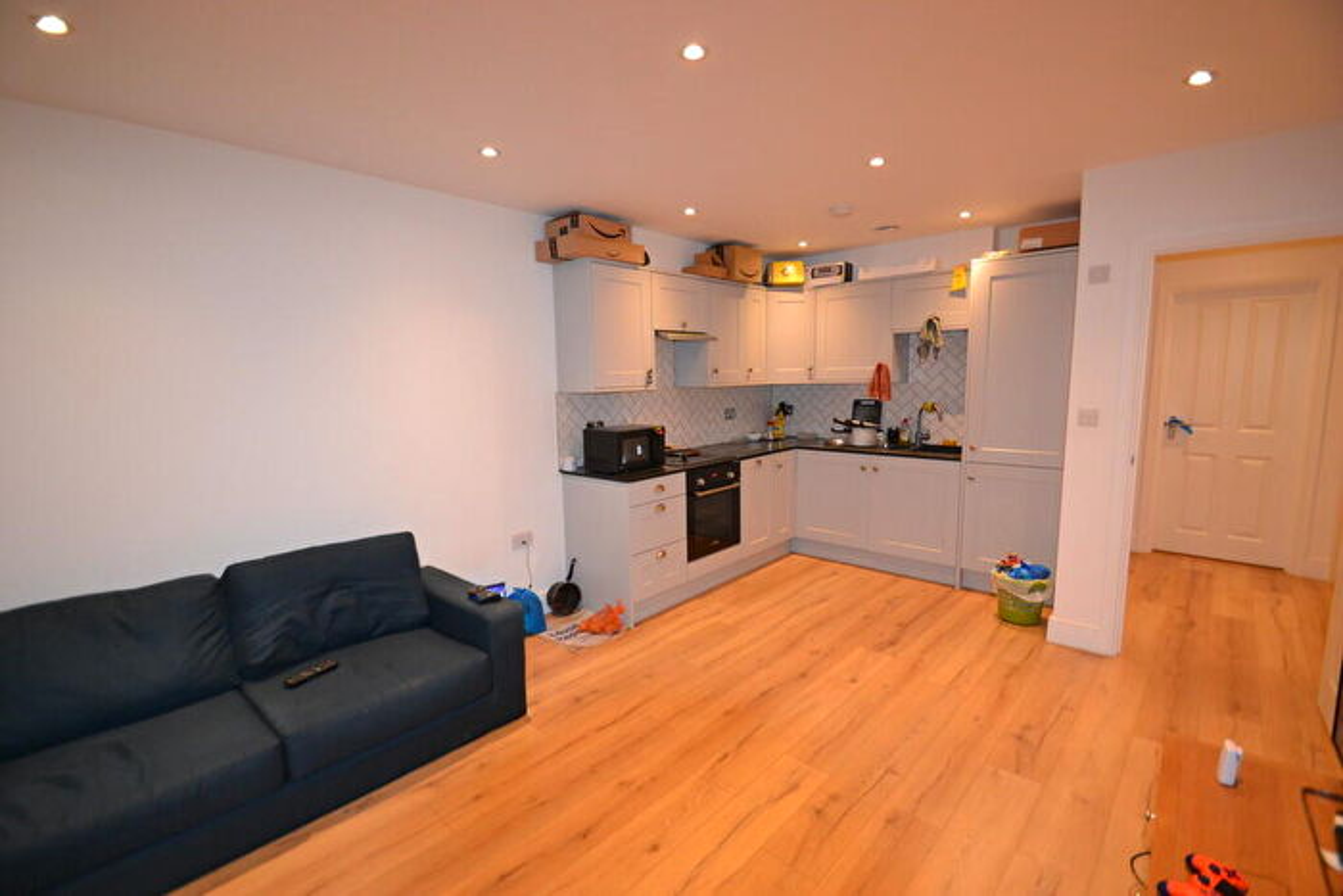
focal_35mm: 15
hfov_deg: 100.4
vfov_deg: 77.4
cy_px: 448
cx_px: 672
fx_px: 560
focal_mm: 10
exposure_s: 1/60
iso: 900
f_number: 3.5
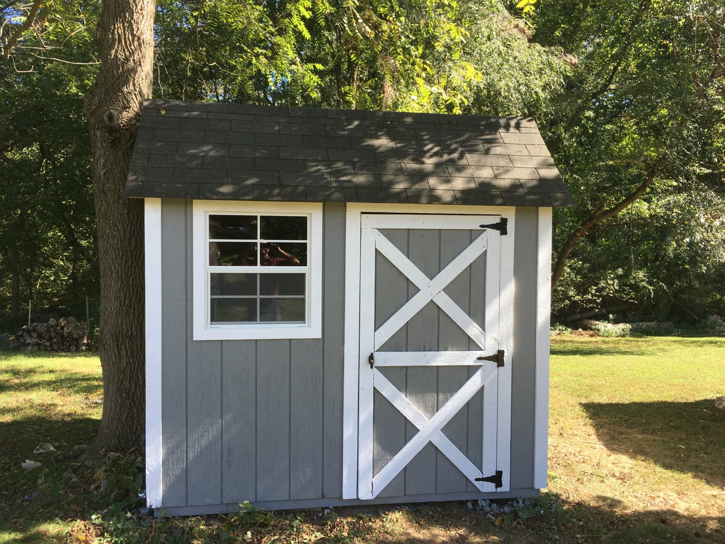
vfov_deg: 48.2
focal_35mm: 29
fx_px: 607
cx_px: 362
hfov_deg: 61.7
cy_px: 272
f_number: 2.2
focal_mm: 4.15
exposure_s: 1/329
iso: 25
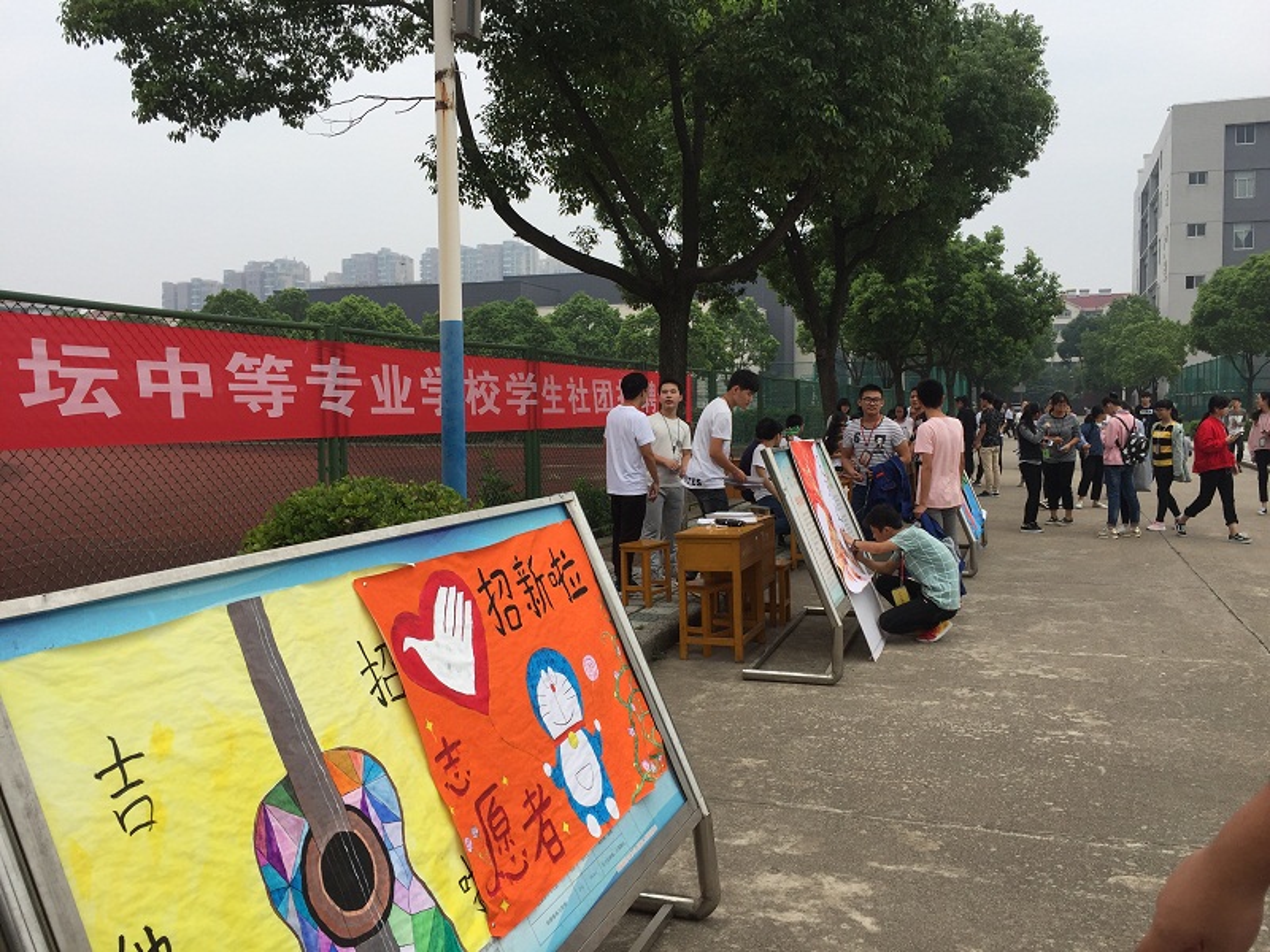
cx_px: 635
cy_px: 476
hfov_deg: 61.7
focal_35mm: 29
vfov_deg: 48.2
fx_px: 1064
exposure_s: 1/1647
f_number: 2.2
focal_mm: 4.15
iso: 32
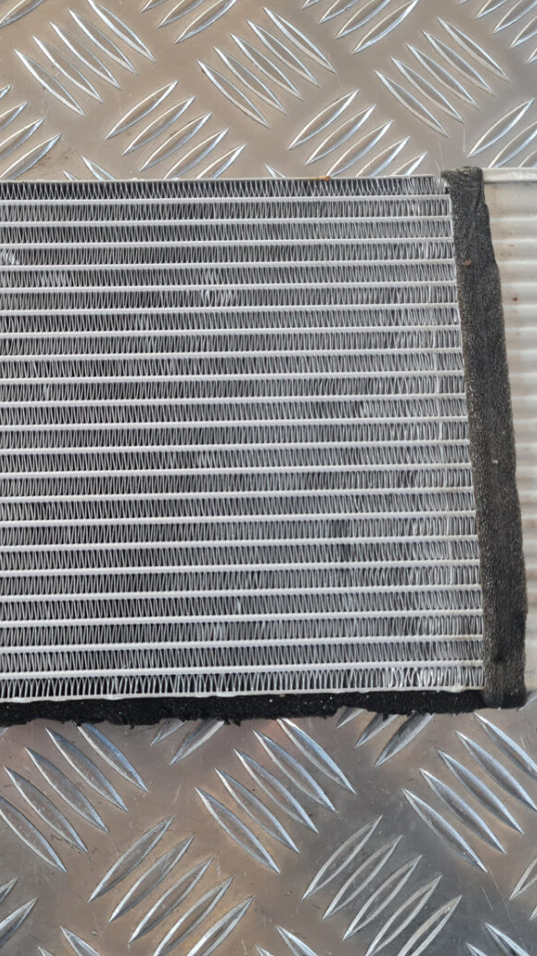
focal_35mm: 38
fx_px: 962
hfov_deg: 30.7
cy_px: 476
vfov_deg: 52.8
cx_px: 138
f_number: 1.8
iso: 160
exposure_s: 1/50
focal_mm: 5.4
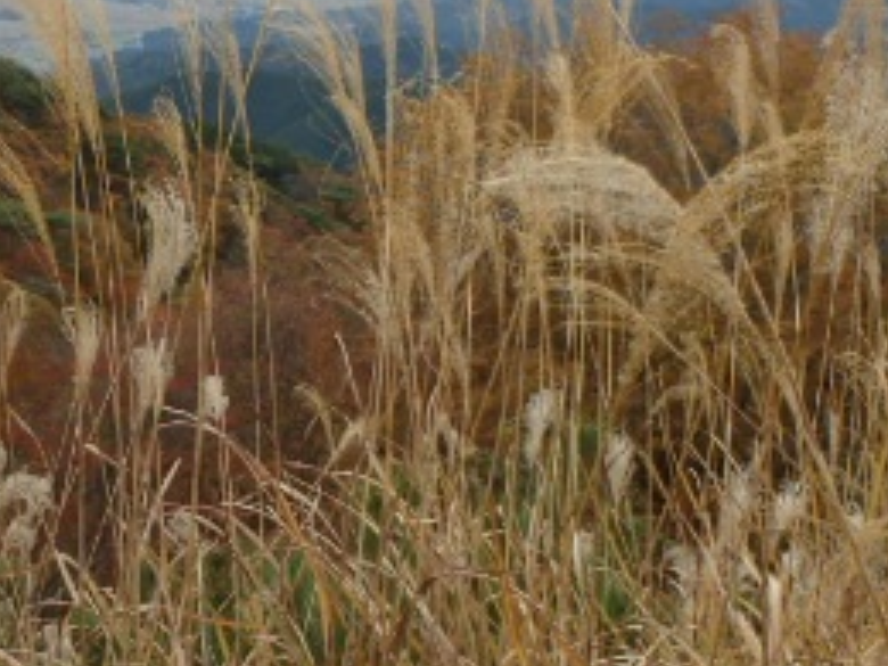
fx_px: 1770
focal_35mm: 69
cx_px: 102
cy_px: 154
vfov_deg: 21.1
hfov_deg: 27.2
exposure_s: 1/125
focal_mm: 5
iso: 125
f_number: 3.9
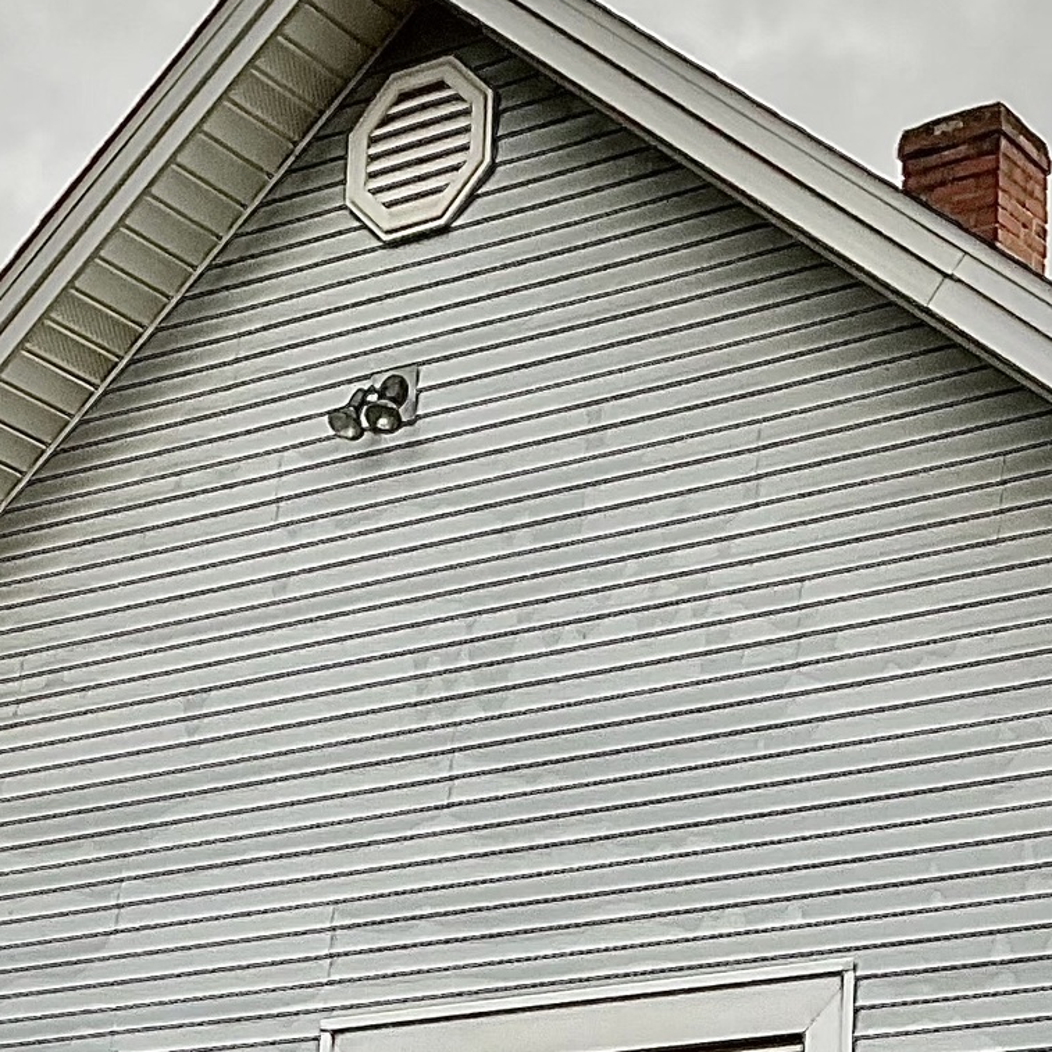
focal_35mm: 104
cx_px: 550
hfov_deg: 16.7
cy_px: 1274
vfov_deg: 16.1
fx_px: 3576
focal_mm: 3
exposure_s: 1/120
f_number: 1.8
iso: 25
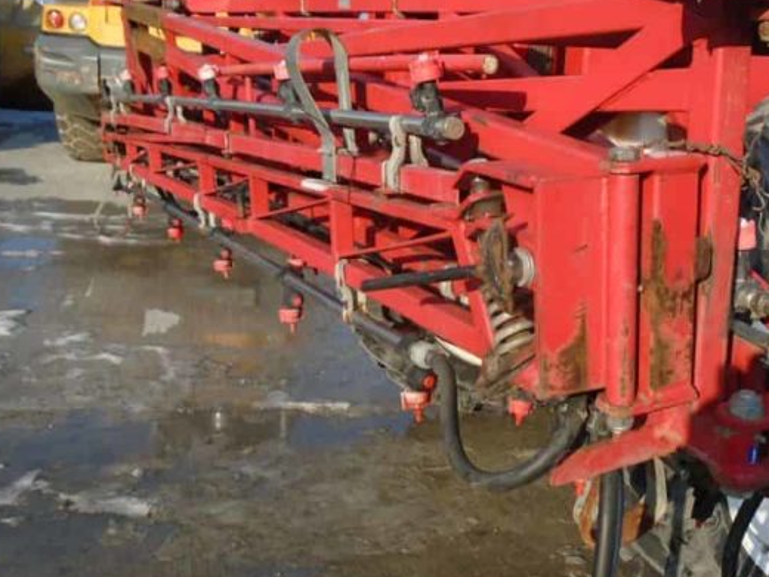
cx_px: 528
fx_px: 889
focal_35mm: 40
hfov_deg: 45.9
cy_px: 259
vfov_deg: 35.9
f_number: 3.2
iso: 100
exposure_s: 1/400
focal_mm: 4.6
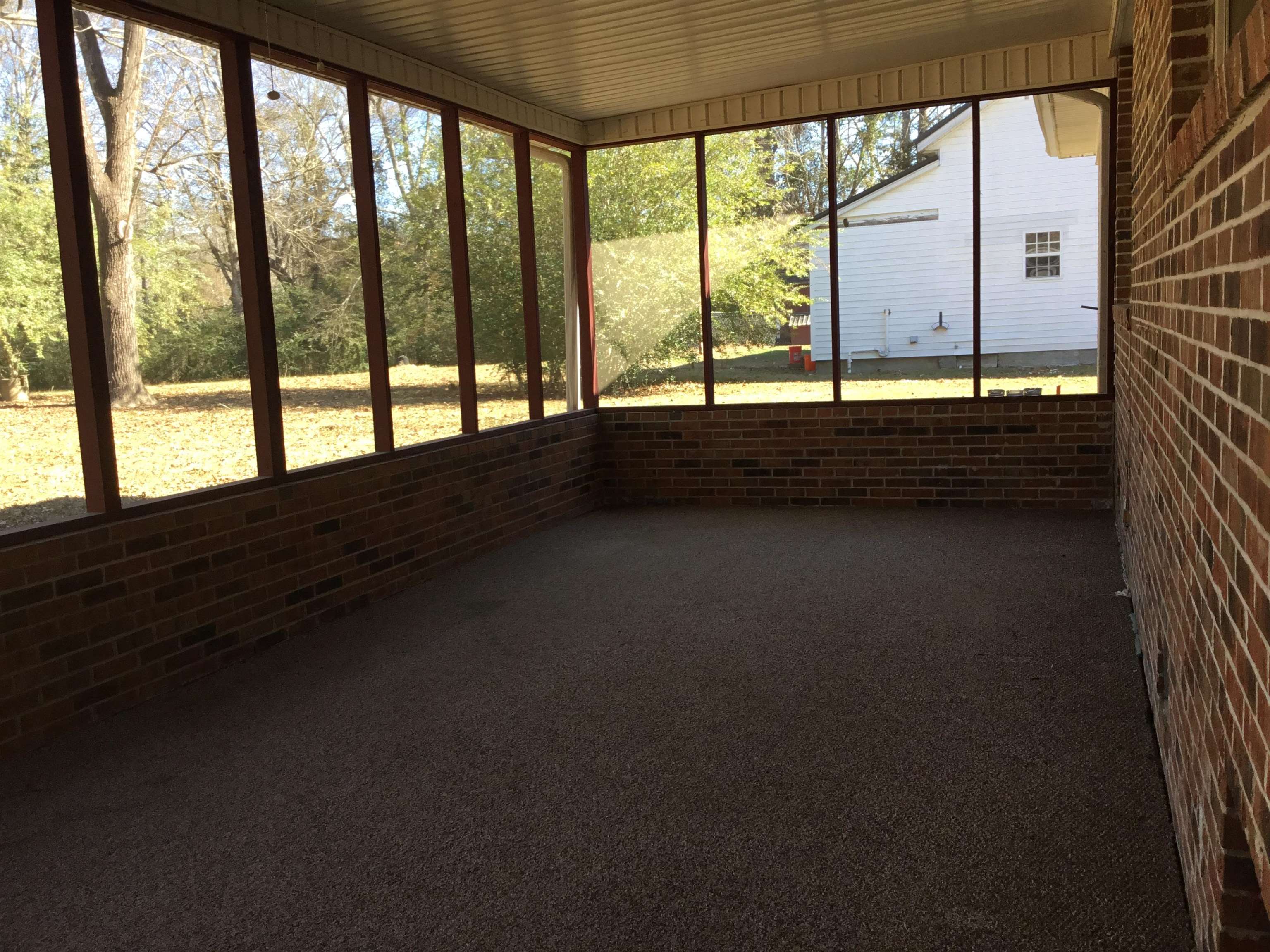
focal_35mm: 31
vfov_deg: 45.4
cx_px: 635
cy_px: 476
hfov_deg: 58.4
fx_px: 1137
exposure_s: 1/120
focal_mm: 3.3
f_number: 2.4
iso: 32
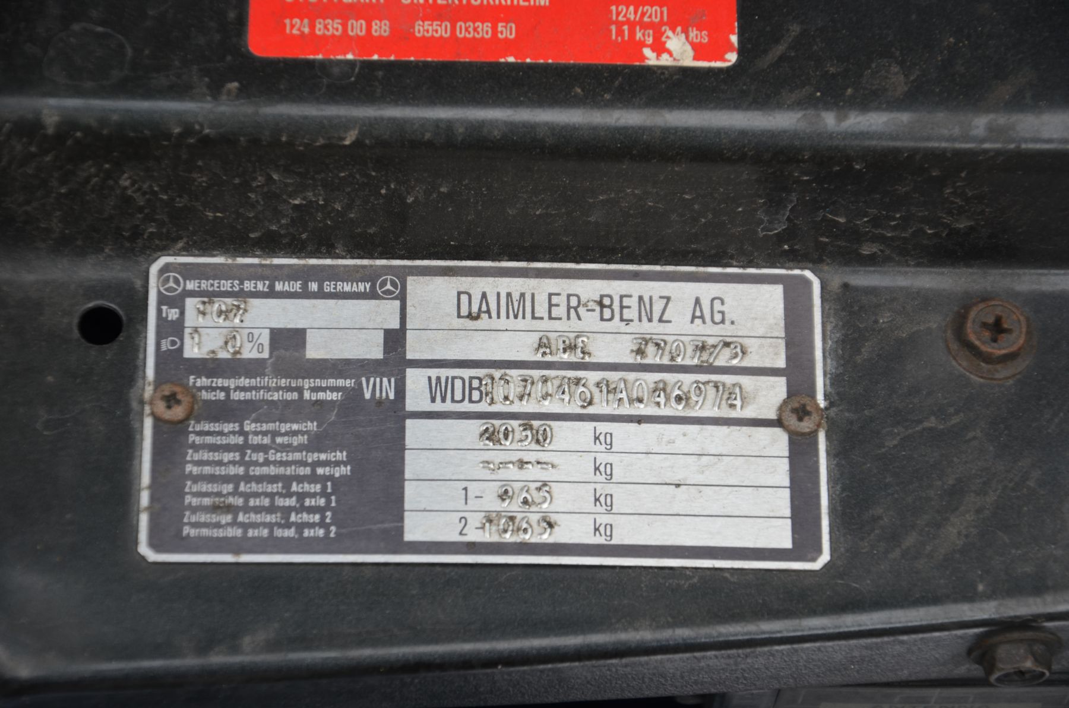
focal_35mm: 158
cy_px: 354
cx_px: 534
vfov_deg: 8.7
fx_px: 4667
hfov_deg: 13.1
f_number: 6.7
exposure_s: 1/180
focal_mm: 105
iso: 200
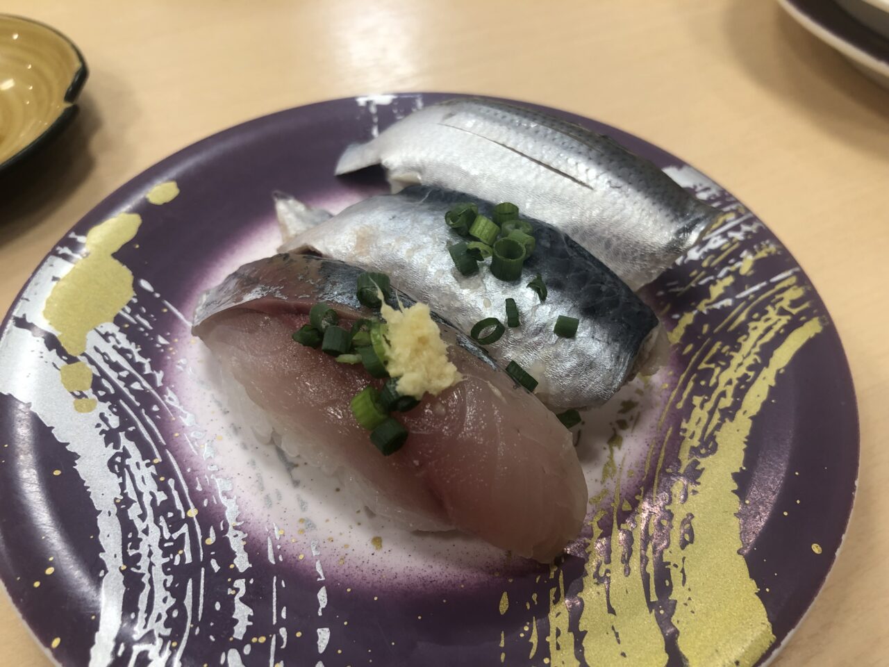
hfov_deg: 63.4
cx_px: 444
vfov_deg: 49.7
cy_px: 334
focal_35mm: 28
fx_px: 719
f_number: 1.8
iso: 32
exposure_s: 1/33
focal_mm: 4
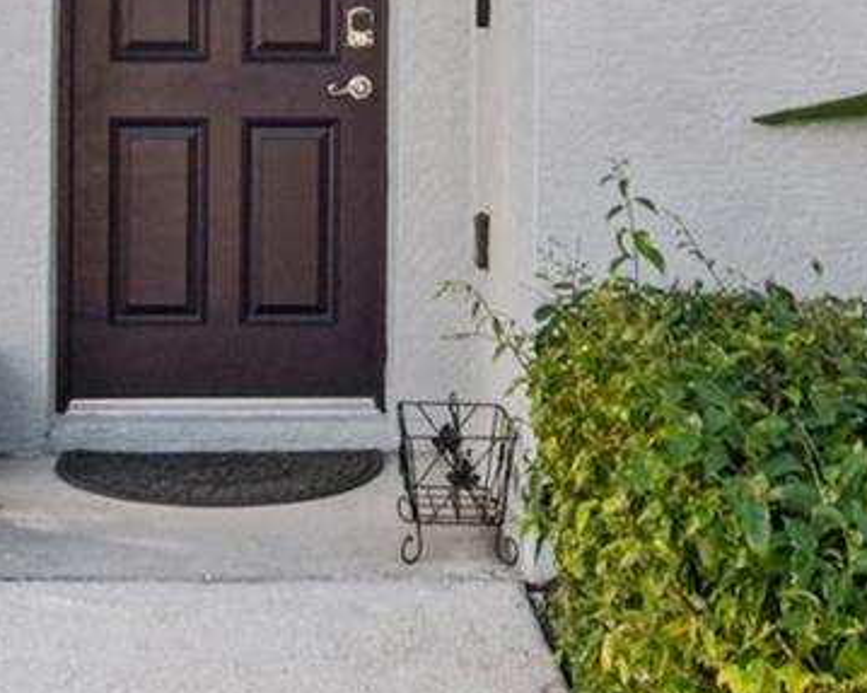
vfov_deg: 20.8
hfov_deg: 28.2
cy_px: -210
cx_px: 299
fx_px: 1719
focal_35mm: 67
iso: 400
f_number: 8
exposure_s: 1/400
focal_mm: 16
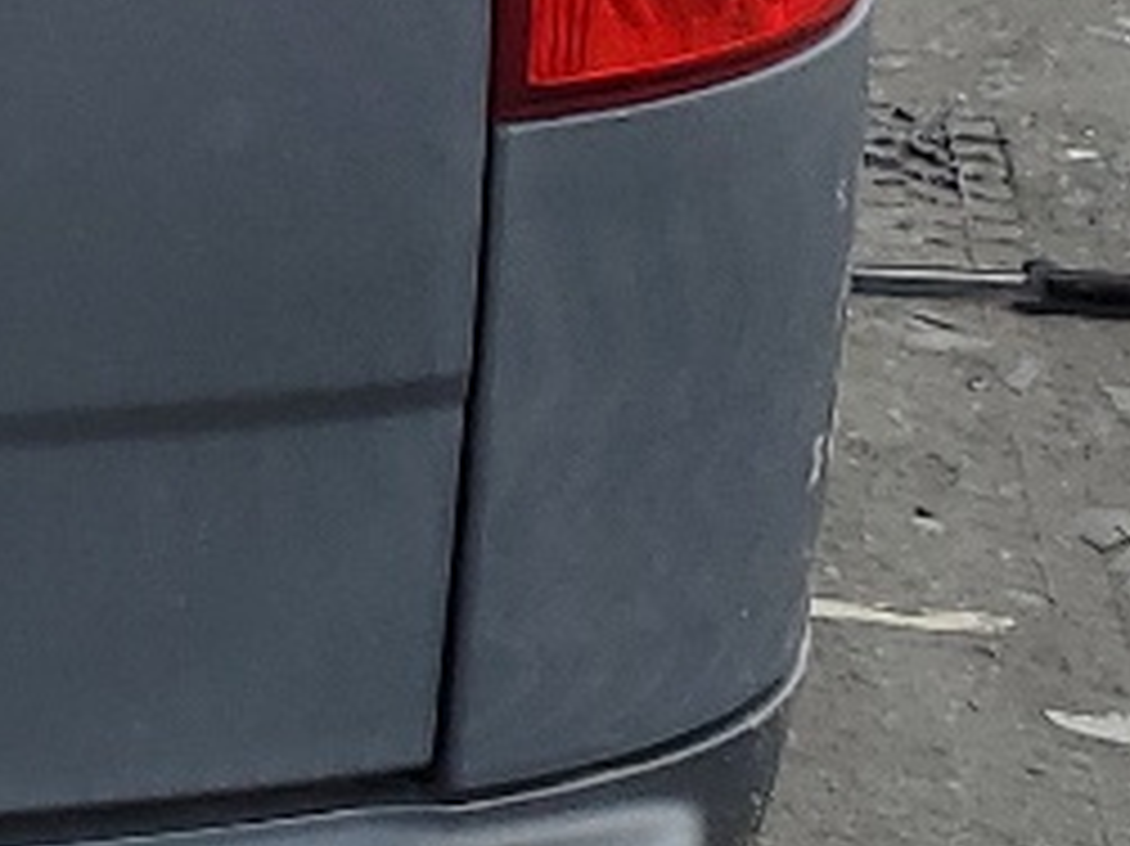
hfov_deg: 10.2
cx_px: -1702
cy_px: -819
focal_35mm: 166
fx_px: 5416
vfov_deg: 8.5
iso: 50
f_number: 1.5
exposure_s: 1/1667
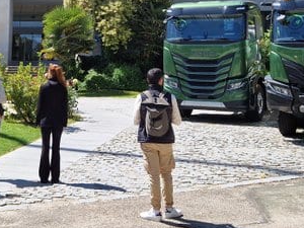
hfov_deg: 29.0
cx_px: 84
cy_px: 8
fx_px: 580
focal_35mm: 66
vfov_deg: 21.6
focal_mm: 5.4
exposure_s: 1/1160
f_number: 1.8
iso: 50
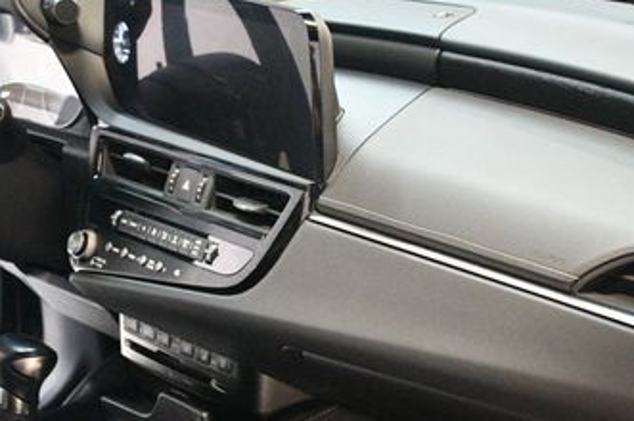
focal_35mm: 87
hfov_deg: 23.4
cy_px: 327
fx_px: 1531
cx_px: 320
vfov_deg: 15.6
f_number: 4
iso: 7200
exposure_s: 1/60
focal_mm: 30
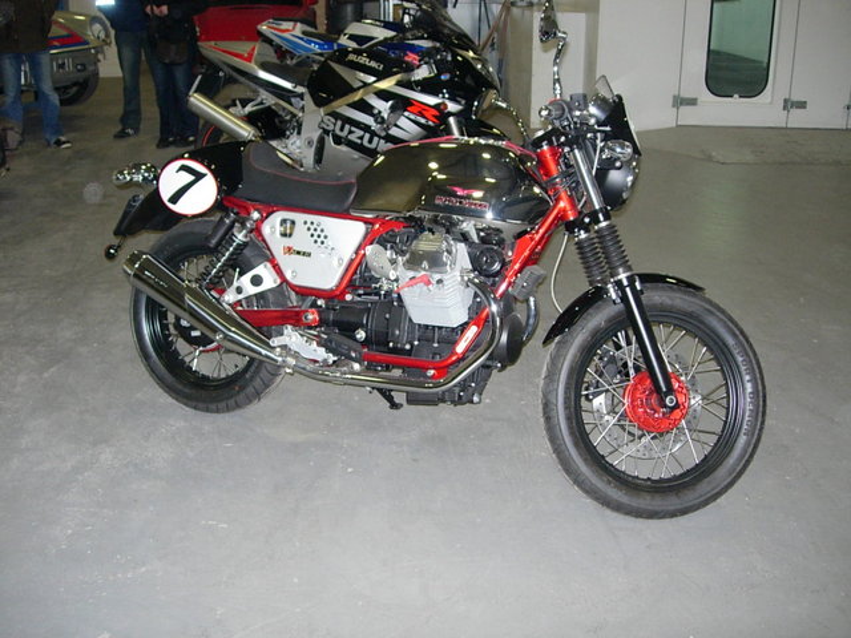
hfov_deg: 49.0
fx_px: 934
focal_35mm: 38
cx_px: 426
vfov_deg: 37.7
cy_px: 319
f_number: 2.8
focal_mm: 7.8
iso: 194
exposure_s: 1/157
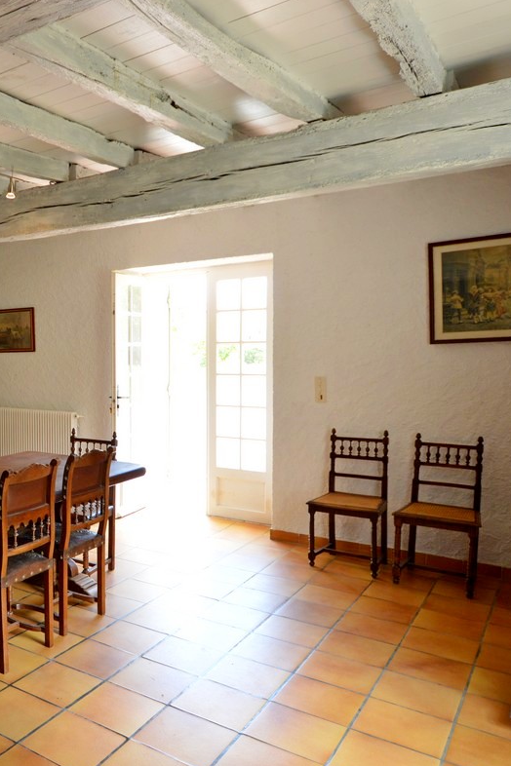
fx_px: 634
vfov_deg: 62.3
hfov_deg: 38.4
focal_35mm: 30
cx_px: -14
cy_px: 385
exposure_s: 1/60
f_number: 4
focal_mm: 13
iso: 400
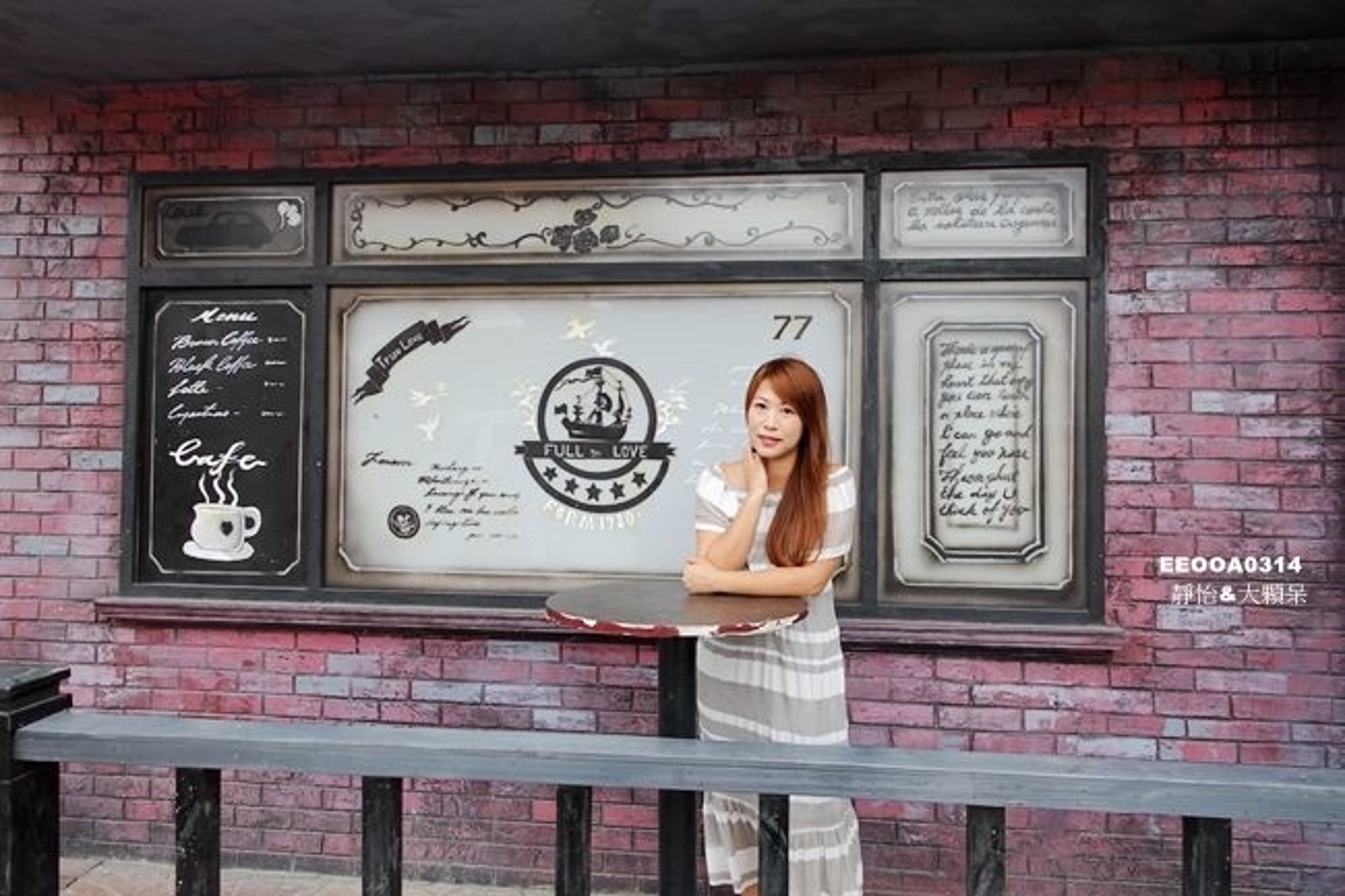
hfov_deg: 73.8
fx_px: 896
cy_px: 448
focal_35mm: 24
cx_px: 672
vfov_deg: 53.1
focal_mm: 8.8
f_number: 2.8
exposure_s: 1/60
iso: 125
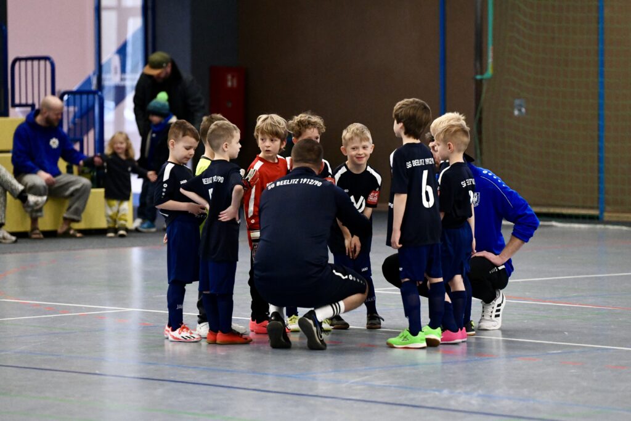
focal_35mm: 140
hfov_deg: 14.7
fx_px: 2454
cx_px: 316
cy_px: 210
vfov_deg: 9.8
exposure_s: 1/1250
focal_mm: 140
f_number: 2.8
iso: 8000
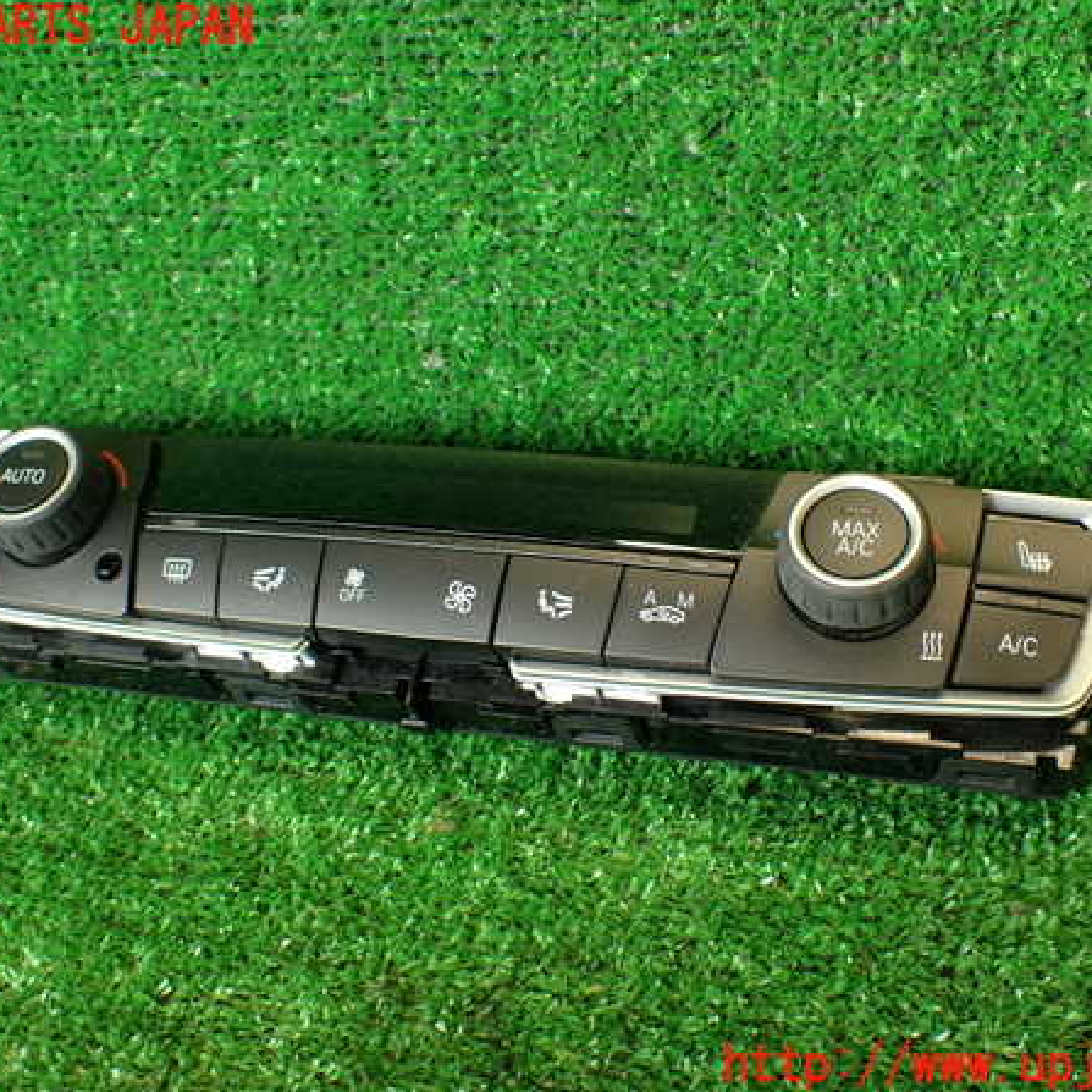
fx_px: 1356
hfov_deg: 43.9
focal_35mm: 38
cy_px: 547
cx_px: 542
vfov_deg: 43.9
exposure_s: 1/40
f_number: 2.4
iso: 200
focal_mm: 5.79
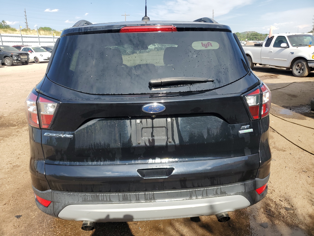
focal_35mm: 26
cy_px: 118
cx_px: 157
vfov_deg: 53.1
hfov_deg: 67.3
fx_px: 236
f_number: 1.5
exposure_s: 1/1667
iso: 50
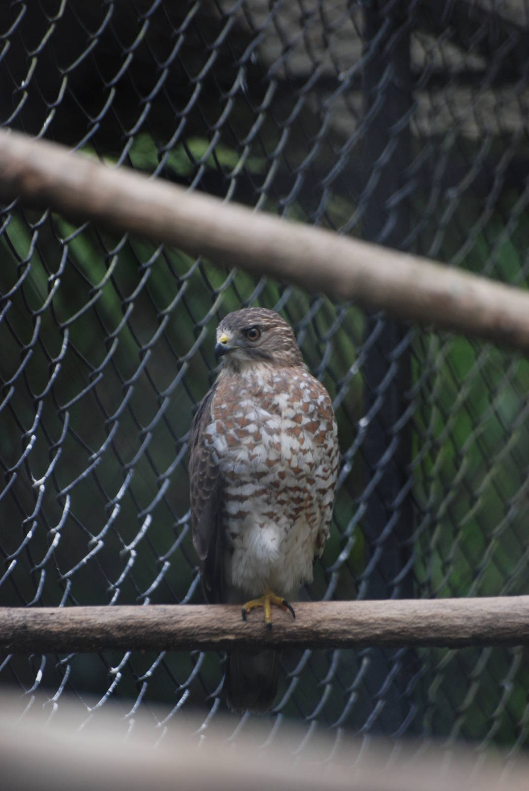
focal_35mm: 450
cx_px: 264
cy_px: 396
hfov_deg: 3.1
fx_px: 9890
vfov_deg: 4.6
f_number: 5.6
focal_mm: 300
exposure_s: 1/160
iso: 400
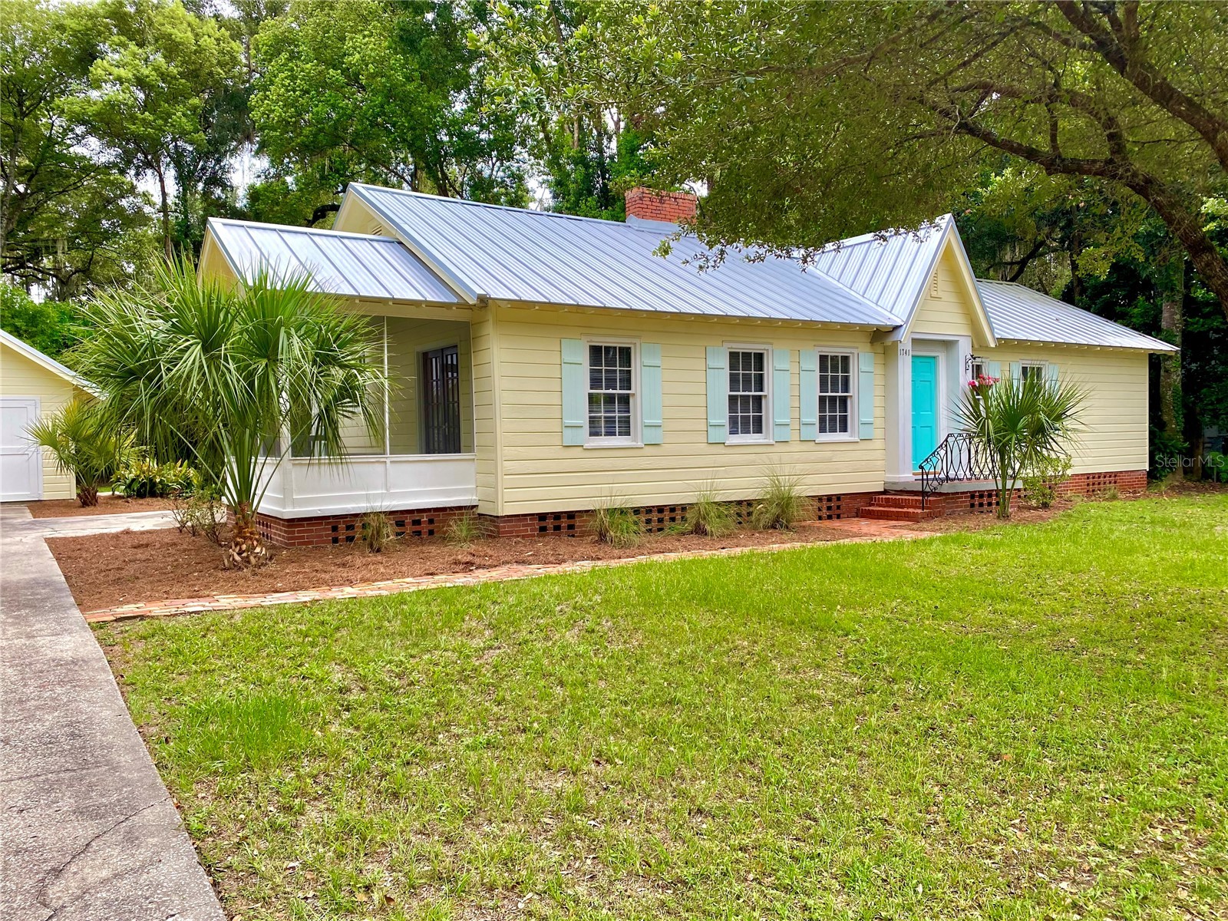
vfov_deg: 53.1
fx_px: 922
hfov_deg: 67.3
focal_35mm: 26
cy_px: 460
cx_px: 614
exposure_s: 1/651
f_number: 1.8
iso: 32
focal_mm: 4.25
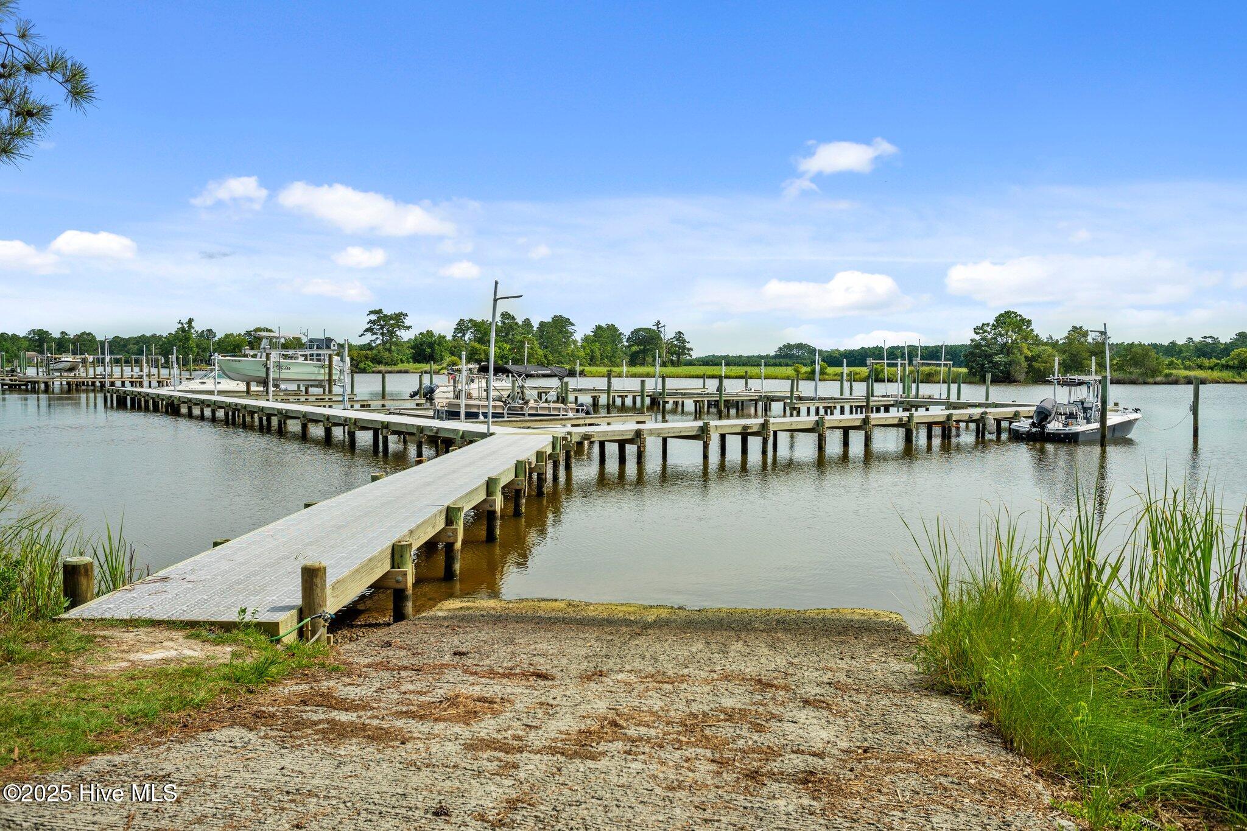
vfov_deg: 47.9
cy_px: 416
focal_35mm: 27
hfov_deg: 67.4
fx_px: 935
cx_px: 624
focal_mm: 27
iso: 160
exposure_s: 1/1000
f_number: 8
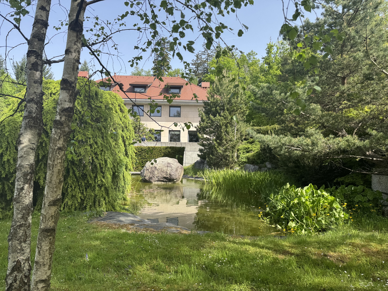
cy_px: 146
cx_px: 194
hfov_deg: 71.6
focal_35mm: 24
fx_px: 269
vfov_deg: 56.8
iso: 80
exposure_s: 1/1524
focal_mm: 6.76
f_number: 1.78
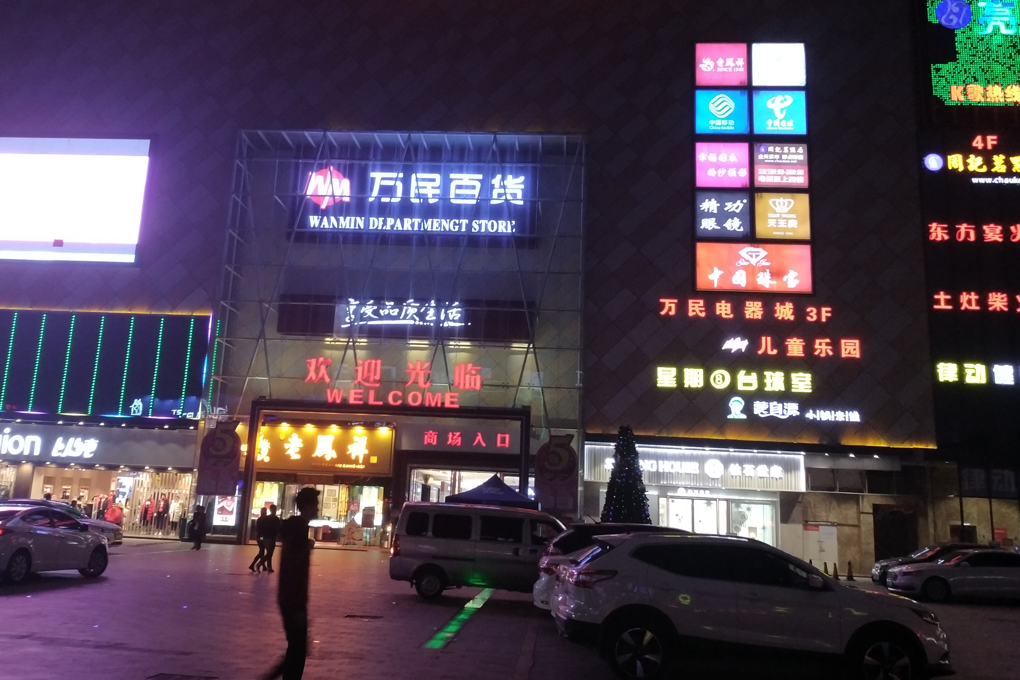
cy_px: 244
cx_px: 470
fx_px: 1048
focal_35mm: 37
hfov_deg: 51.8
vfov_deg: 35.7
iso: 500
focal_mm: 4.73
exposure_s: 1/25
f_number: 2.2
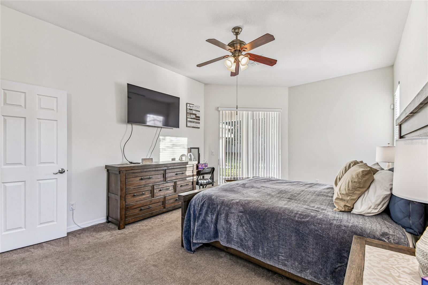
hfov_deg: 100.4
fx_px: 178
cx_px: 214
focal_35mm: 15
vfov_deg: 77.3
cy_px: 142
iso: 100
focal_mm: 10
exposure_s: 1/60
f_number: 6.3
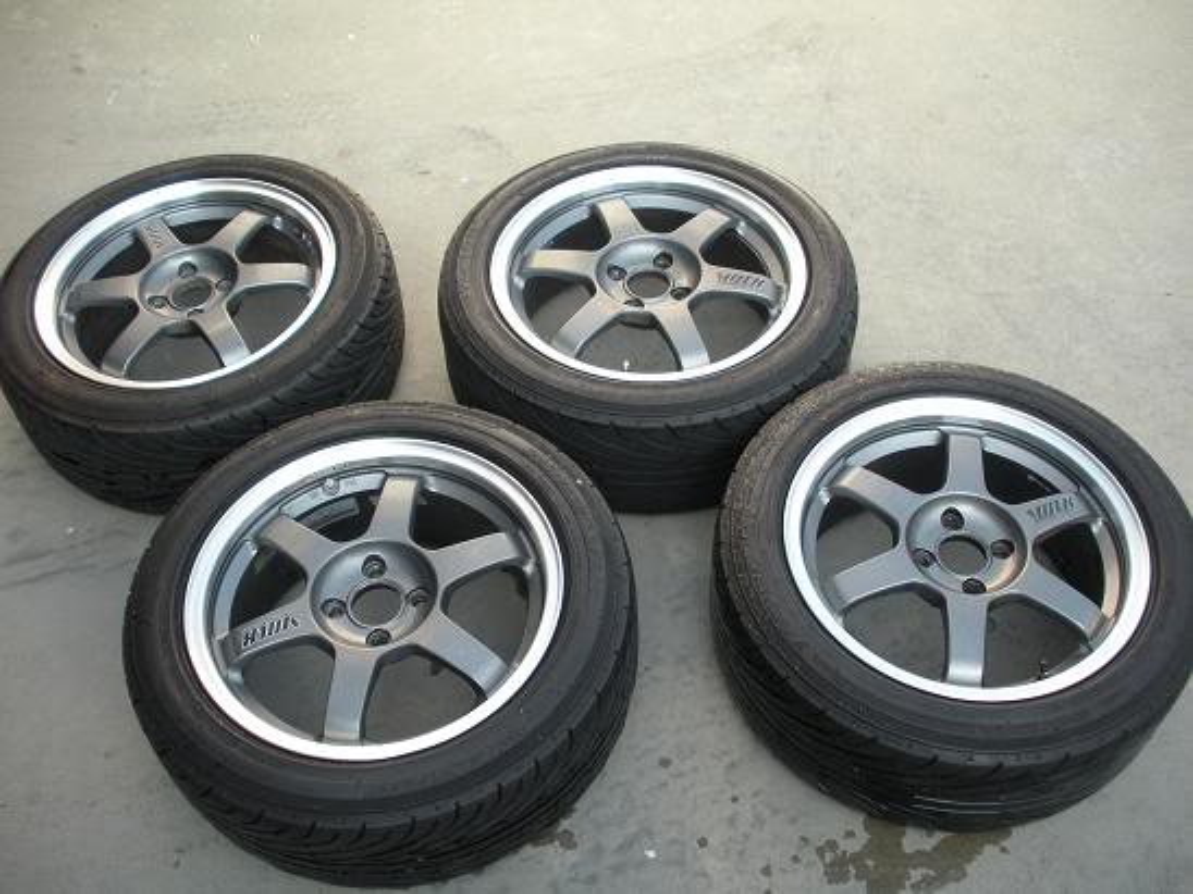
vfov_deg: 40.7
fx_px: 1206
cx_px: 596
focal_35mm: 35
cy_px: 447
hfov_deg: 52.6
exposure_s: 1/94.1
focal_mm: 6.3
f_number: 3.5
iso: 64
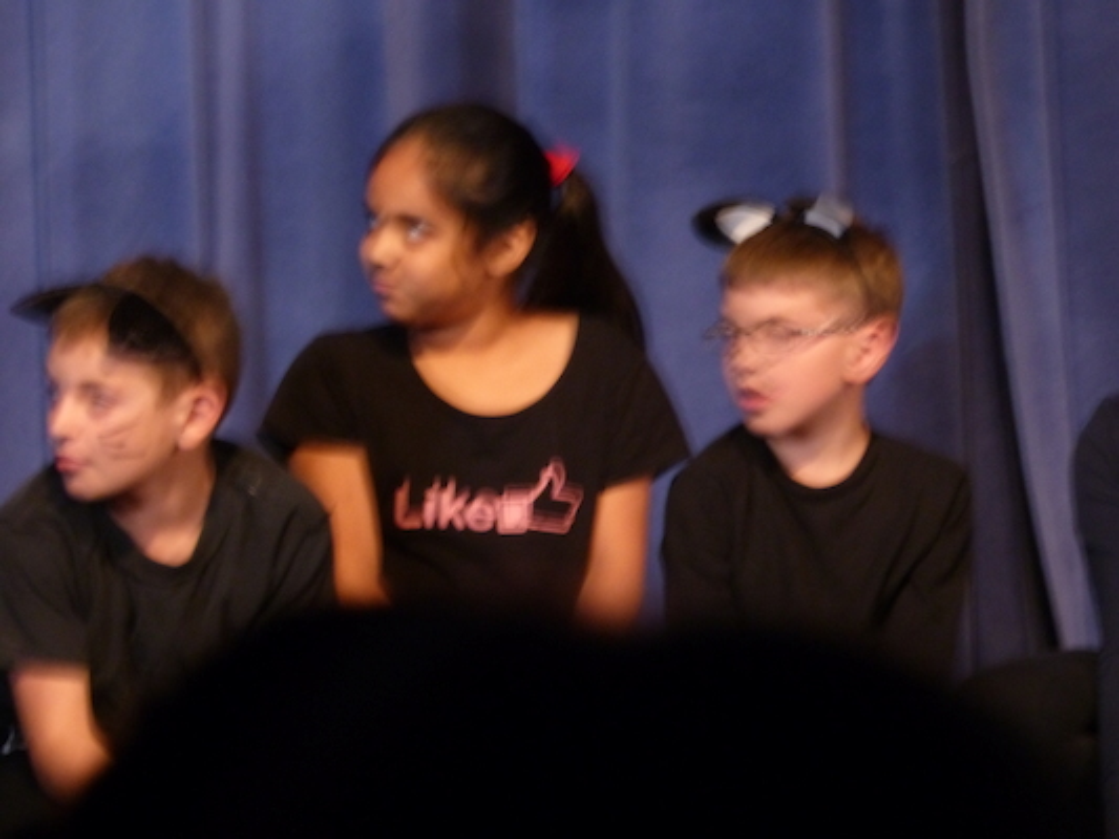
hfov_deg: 3.3
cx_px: 560
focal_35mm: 600
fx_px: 19400
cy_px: 420
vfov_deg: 2.5
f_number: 8
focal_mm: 108
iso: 400
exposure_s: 1/6
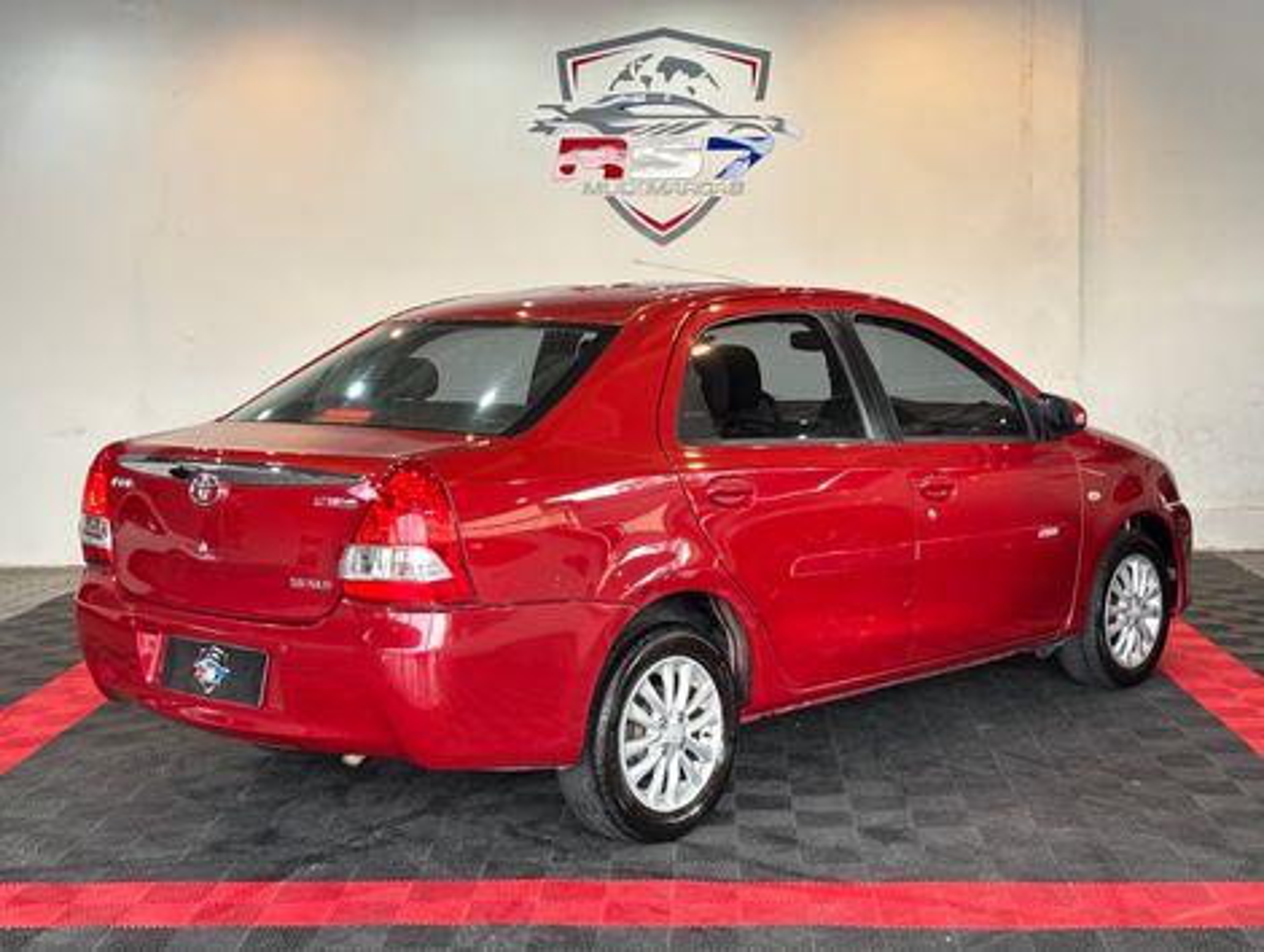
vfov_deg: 28.1
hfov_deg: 36.8
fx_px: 1902
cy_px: 476
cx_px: 632
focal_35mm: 52
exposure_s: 1/60
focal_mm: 5.96
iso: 64
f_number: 1.6
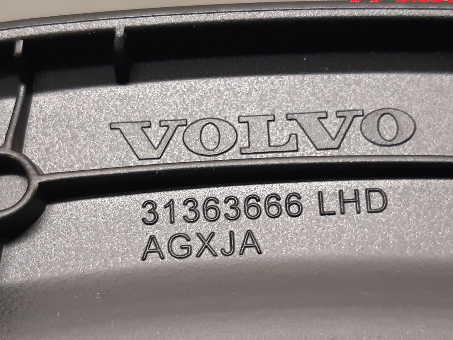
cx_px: 210
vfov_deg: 35.8
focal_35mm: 40
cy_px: 206
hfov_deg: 46.8
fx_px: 523
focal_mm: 3.93
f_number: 1.7
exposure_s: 1/33
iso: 200
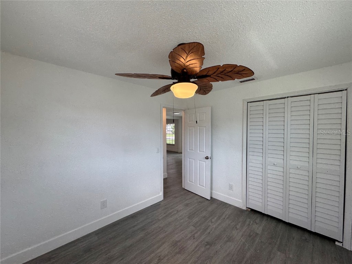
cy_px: 132
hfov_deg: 102.1
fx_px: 142
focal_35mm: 14
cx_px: 176
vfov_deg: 85.7
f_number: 2.2
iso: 50
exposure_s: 1/120
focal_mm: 2.22
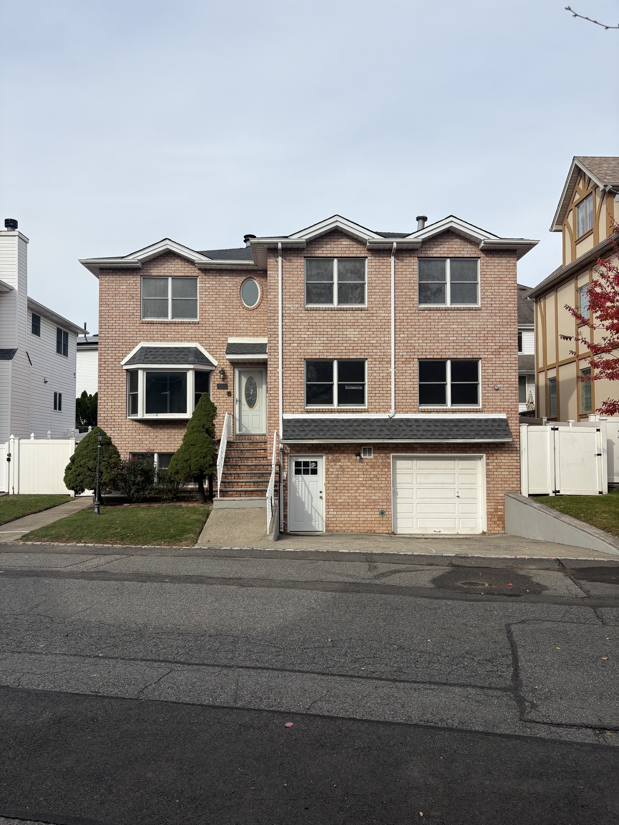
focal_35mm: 26
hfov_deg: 53.1
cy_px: 412
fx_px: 620
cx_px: 310
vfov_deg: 67.3
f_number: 1.6
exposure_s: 1/3623
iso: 50
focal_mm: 5.96
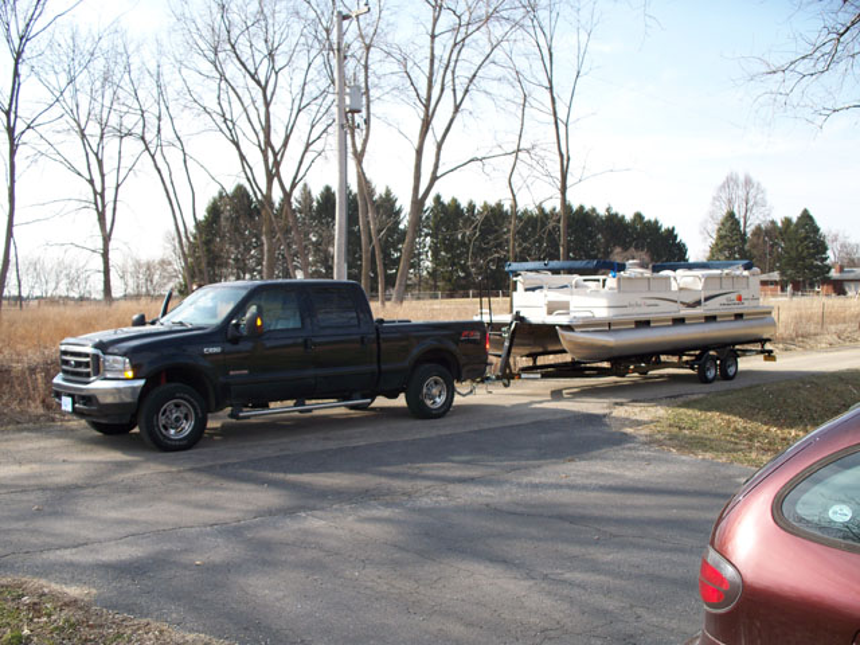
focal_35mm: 36
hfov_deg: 51.4
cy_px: 322
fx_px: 894
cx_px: 430
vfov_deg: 39.7
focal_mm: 7.54
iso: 64
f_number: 2.8
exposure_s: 1/400
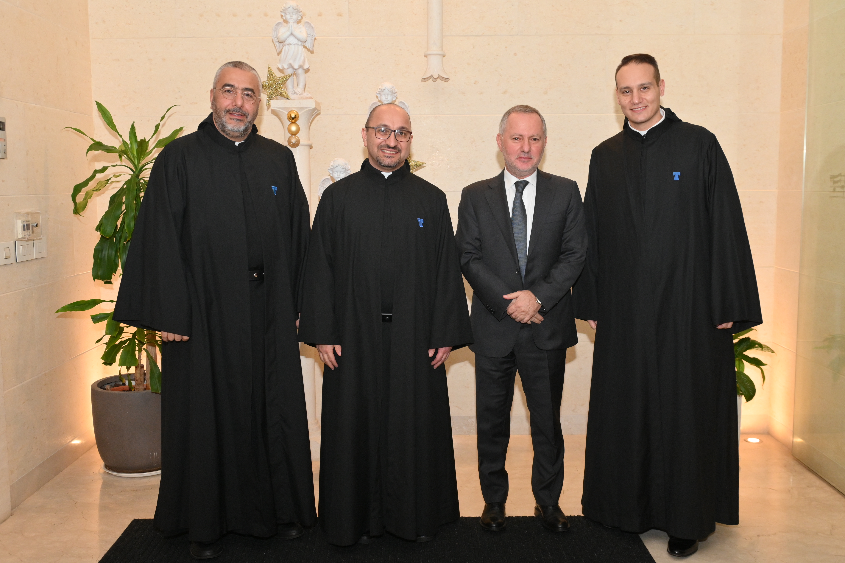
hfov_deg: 54.4
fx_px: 821
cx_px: 422
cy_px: 282
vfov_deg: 37.8
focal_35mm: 35
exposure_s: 1/200
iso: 3200
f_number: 5.6
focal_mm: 35
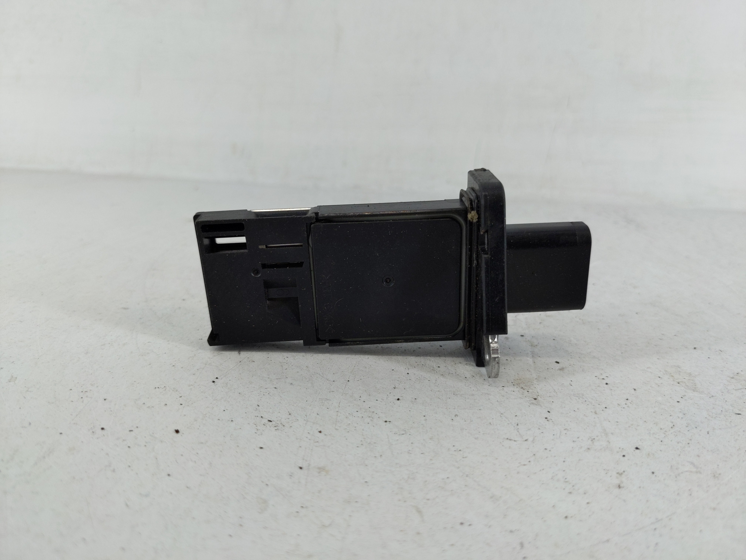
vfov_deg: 54.9
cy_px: 280
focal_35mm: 25
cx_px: 373
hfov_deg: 69.4
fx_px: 539
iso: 55
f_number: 1.73
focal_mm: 4.38
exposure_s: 1/111
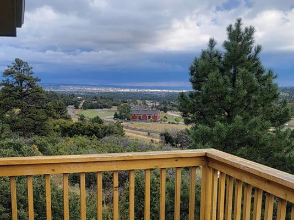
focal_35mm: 46
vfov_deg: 31.1
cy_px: 156
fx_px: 391
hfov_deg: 41.0
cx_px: 114
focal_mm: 6.7
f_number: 1.8
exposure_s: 1/255
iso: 16
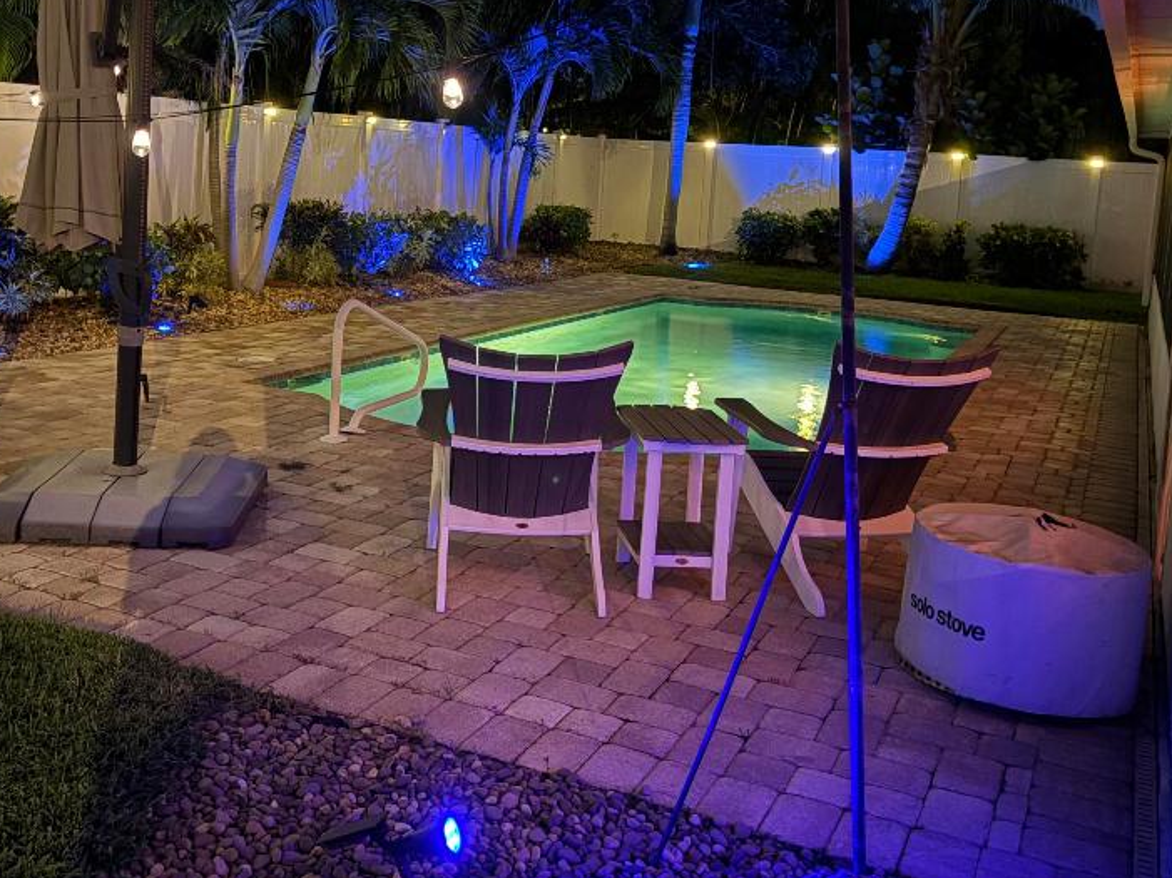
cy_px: 286
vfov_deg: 37.2
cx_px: 510
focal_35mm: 38
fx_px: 1286
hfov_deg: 48.9
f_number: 1.6
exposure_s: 1/5
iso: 1000
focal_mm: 5.96
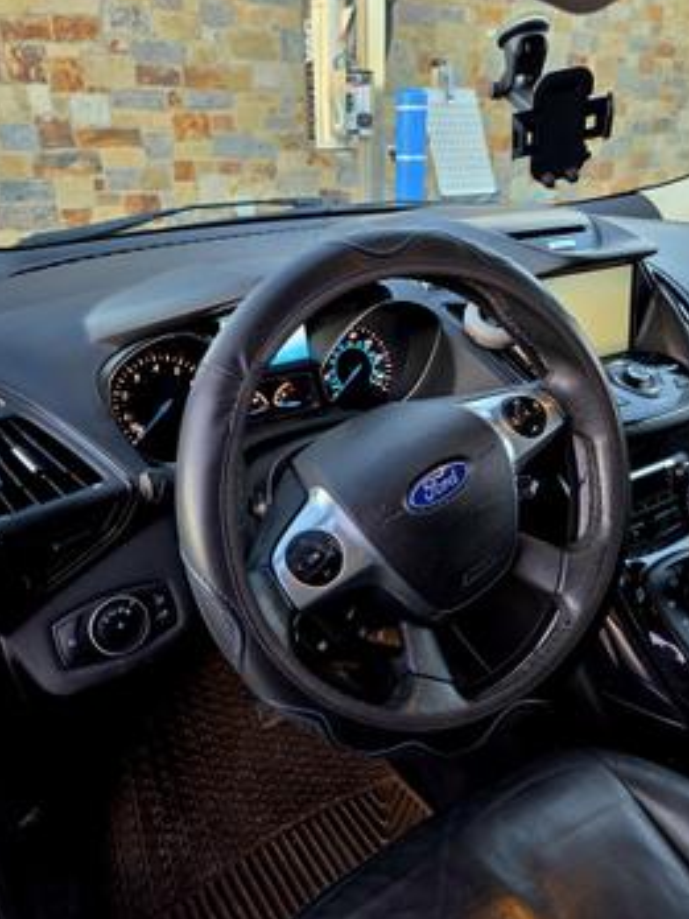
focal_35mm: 25
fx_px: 663
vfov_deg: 69.4
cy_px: 454
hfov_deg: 54.9
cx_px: 359
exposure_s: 1/50.3
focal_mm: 5.4
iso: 100
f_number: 1.8
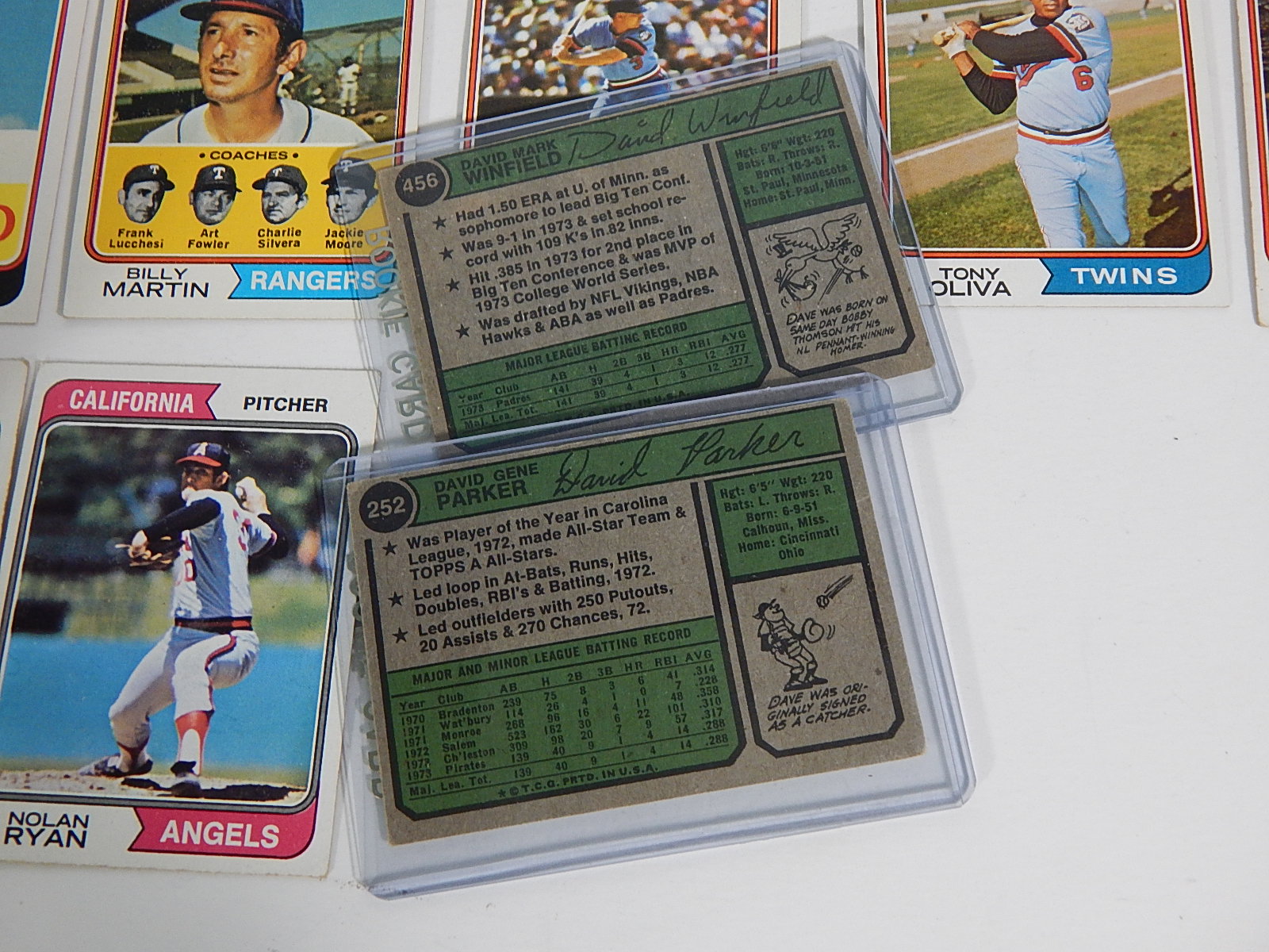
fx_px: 1576
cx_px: 634
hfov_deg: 43.9
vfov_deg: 33.6
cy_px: 476
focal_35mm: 43
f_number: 3.6
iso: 280
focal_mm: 7.7
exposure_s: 1/30
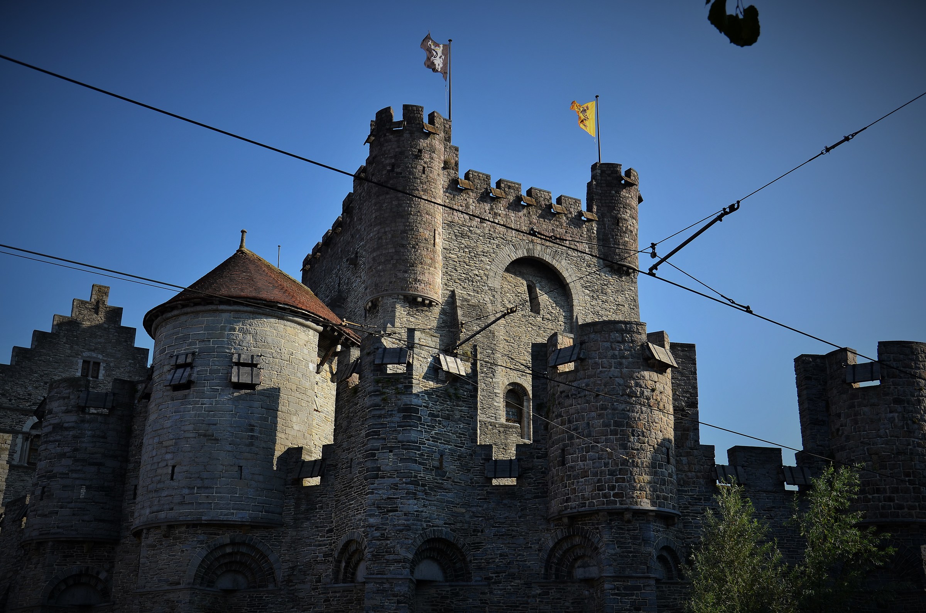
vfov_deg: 31.7
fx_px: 1078
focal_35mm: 42
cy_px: 306
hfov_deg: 46.5
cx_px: 463
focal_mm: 28
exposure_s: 1/500
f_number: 5.6
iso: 110
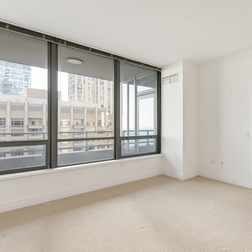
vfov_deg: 71.5
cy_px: 125
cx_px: 166
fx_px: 175
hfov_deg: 69.6
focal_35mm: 21
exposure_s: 1/6
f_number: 9.5
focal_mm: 16.2
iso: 250
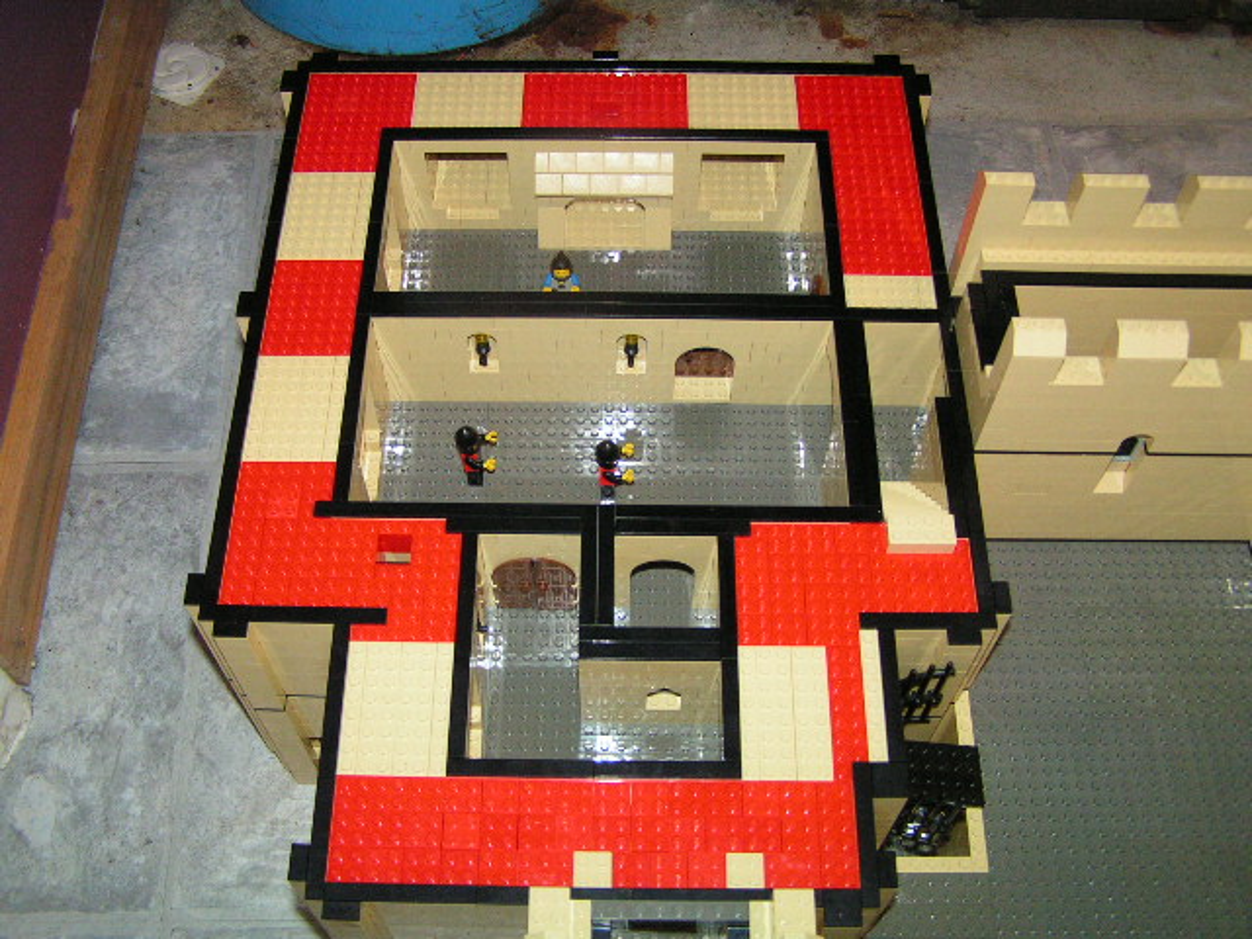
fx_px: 1374
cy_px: 470
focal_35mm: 38
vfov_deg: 37.7
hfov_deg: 49.0
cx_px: 626
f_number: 2.8
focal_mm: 6.3
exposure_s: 1/40
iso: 200
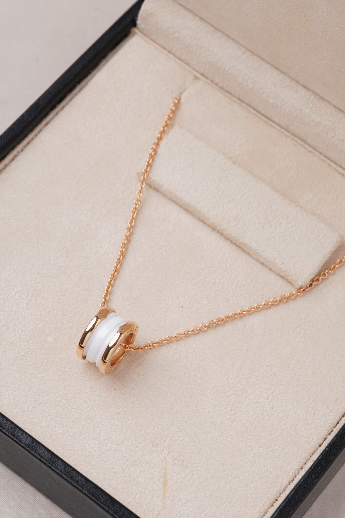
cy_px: 259
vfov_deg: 19.5
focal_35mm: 105
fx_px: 1509
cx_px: 172
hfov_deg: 13.0
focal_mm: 70
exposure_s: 1/125
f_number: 11
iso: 1000
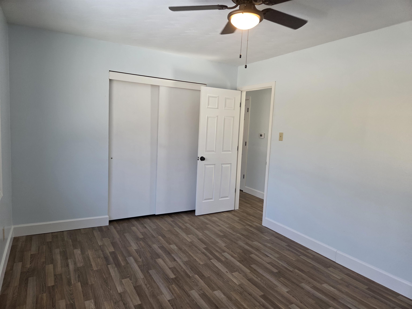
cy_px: 154
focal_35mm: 23
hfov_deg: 73.9
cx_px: 206
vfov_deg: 58.9
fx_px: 274
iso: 100
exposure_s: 1/120
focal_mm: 5.4
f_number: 1.8
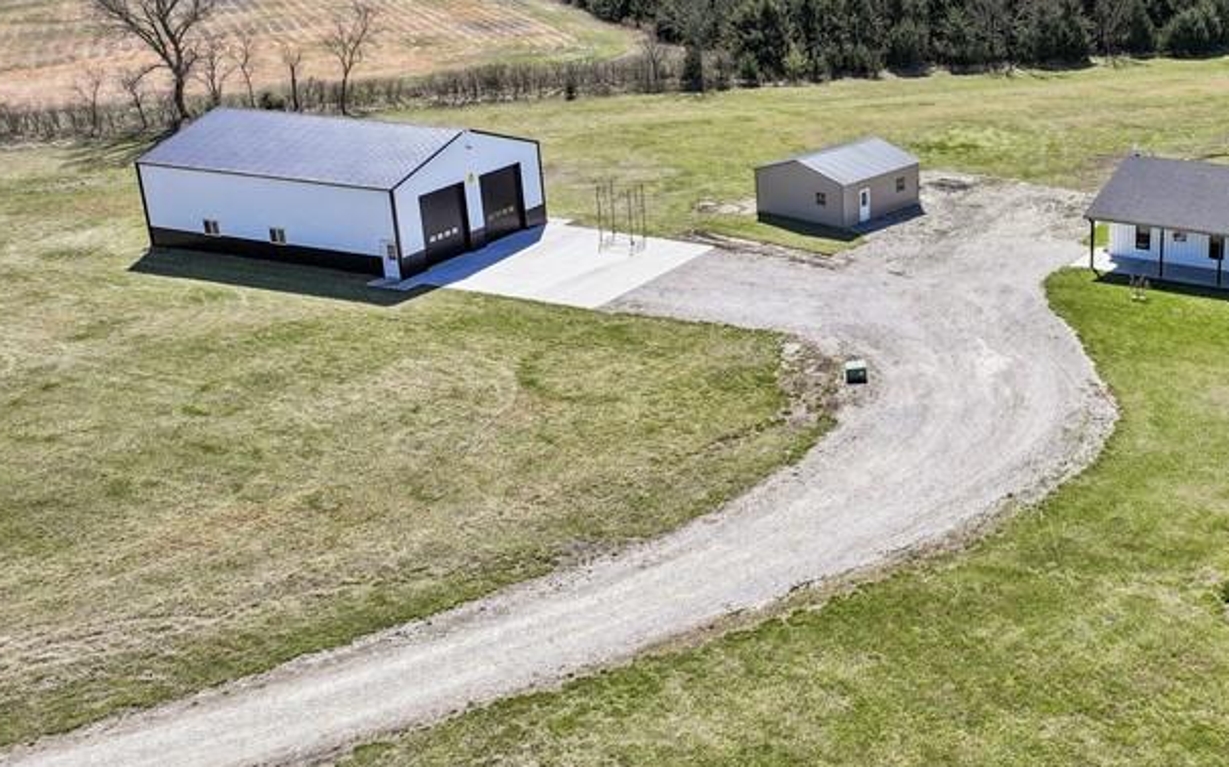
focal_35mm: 43
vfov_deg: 29.7
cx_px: 1016
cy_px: 289
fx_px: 1439
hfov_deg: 43.6
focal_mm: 12.3
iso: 140
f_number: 2.8
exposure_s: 1/500
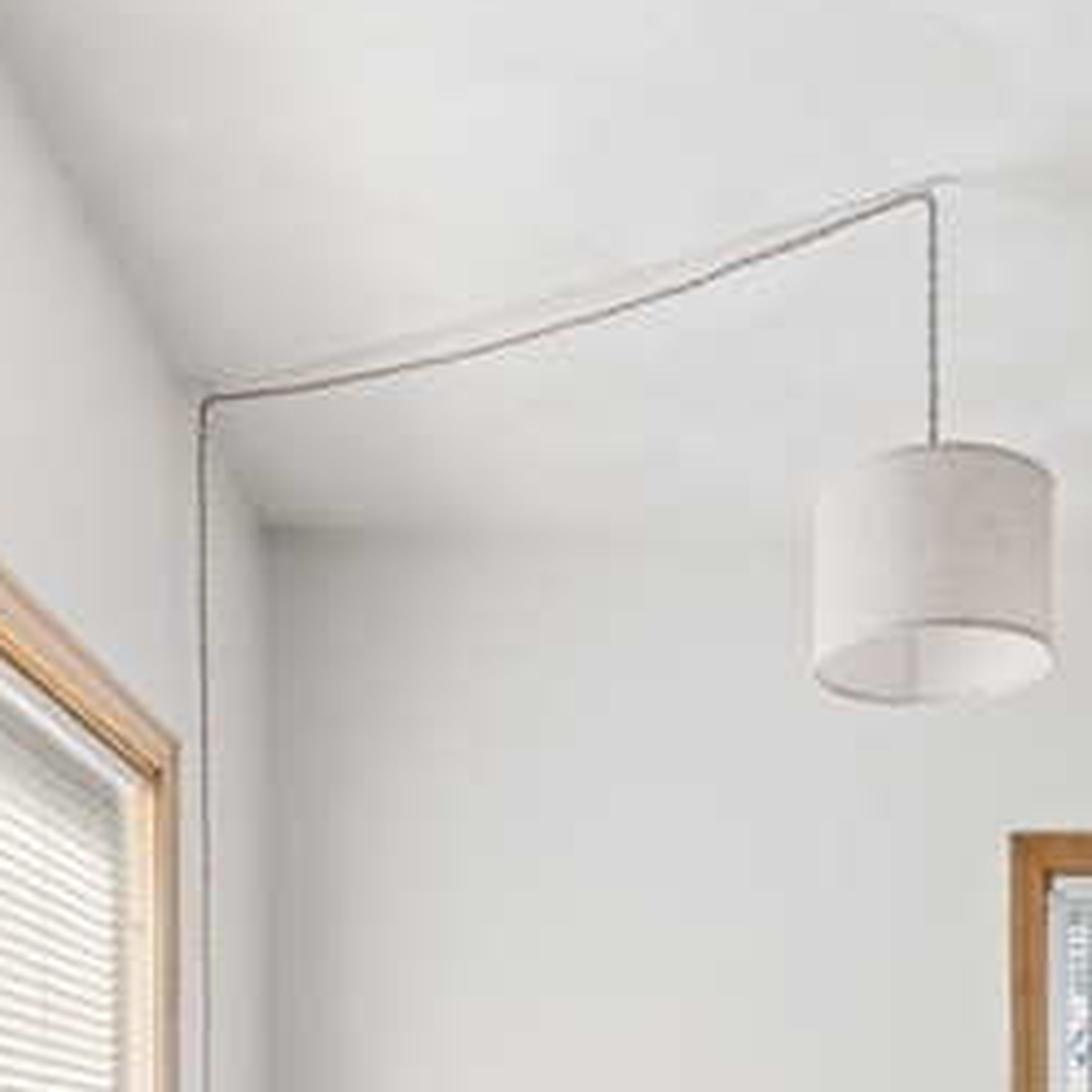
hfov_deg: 34.6
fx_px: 1749
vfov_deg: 30.6
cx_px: 645
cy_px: 1230
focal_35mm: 49
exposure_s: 1/6
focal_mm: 14
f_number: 7.1
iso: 320
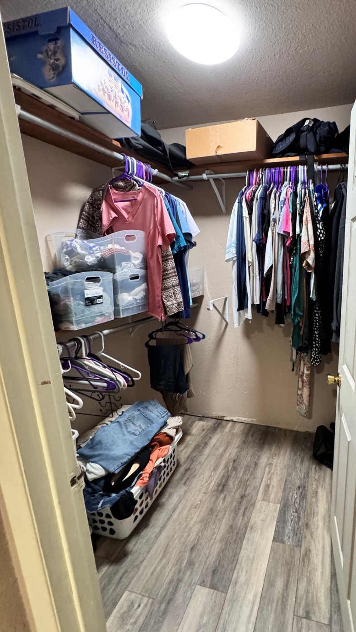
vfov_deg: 95.9
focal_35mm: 17
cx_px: 260
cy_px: 318
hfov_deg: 60.9
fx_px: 285
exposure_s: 1/60
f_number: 2.2
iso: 640
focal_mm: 2.22
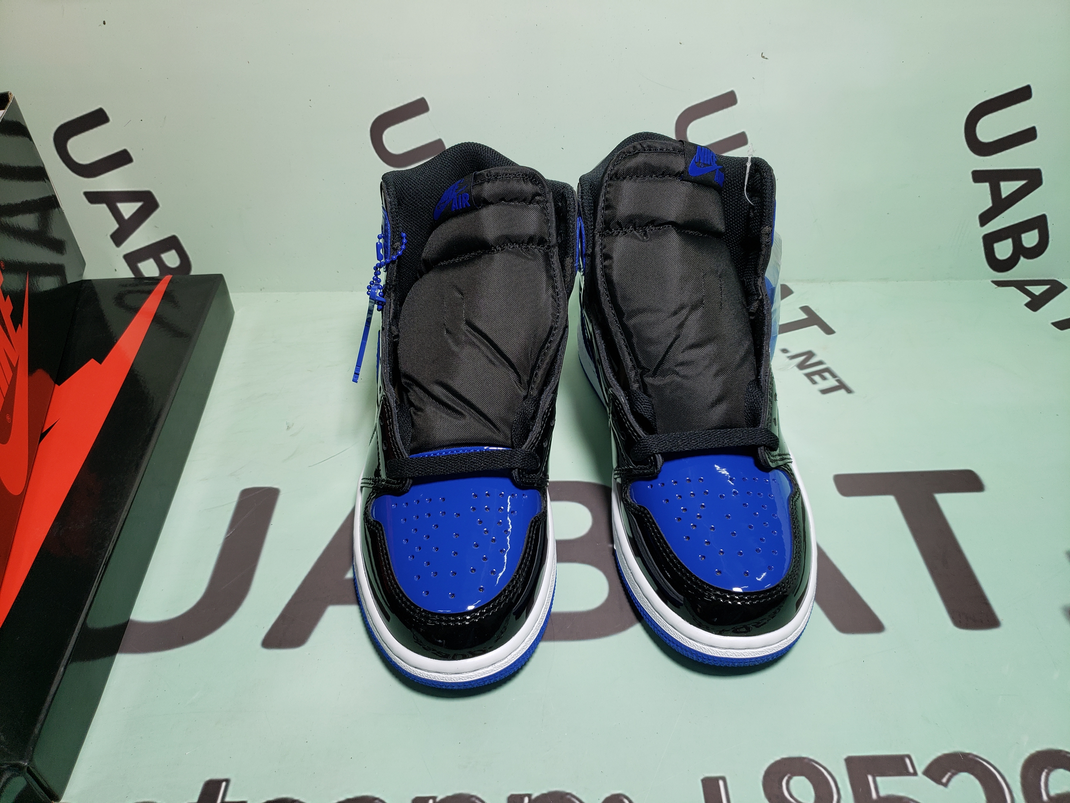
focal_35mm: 26
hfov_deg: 67.3
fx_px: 804
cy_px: 402
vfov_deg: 53.1
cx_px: 535
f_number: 1.5
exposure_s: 1/357
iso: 50
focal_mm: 4.3
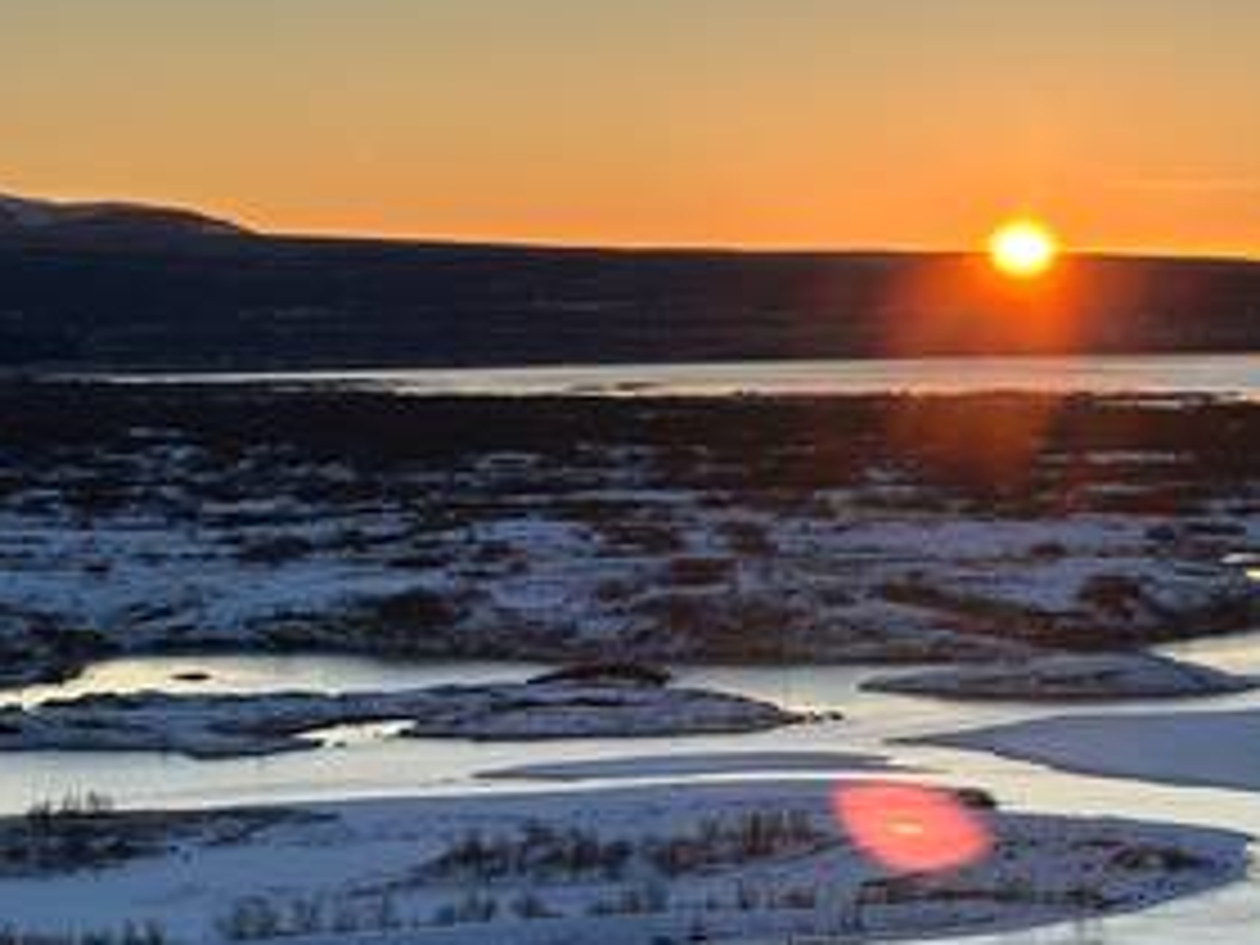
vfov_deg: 11.2
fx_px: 4805
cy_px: 504
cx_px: 958
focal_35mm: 132
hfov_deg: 14.9
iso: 32
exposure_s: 1/259
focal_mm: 9
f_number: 2.8
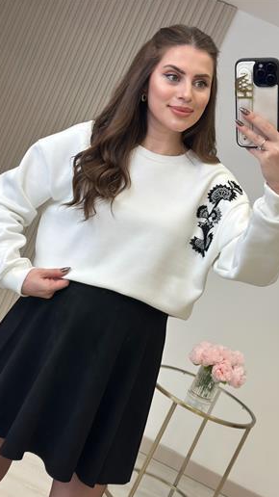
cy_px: 253
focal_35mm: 54
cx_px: 139
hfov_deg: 22.2
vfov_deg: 38.5
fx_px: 711
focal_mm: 6.86
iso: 80
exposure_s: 1/373
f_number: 1.78
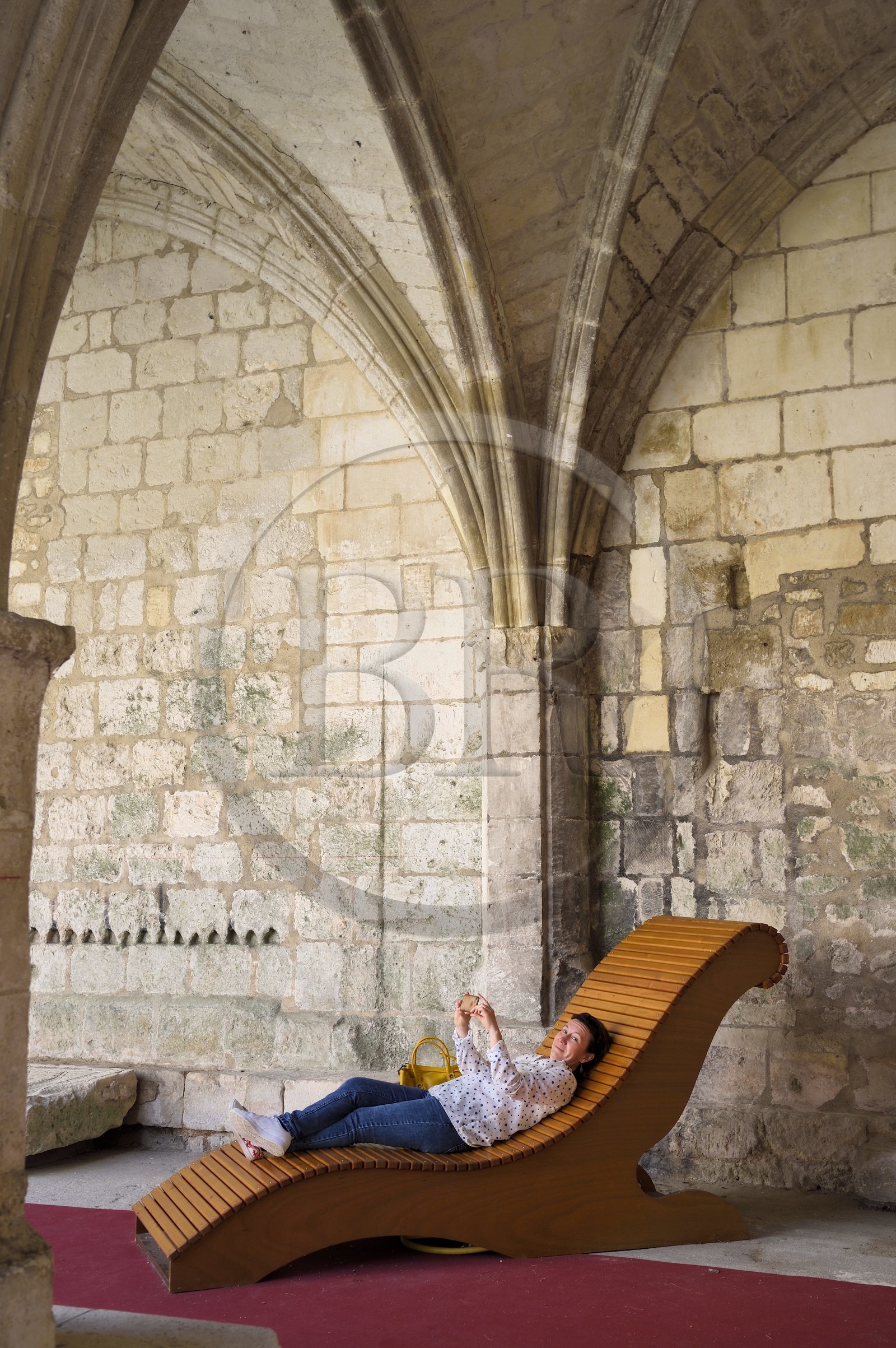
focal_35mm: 44
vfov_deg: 44.5
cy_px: 674
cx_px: 448
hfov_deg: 30.5
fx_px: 1645
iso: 200
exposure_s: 1/100
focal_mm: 44
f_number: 5.6
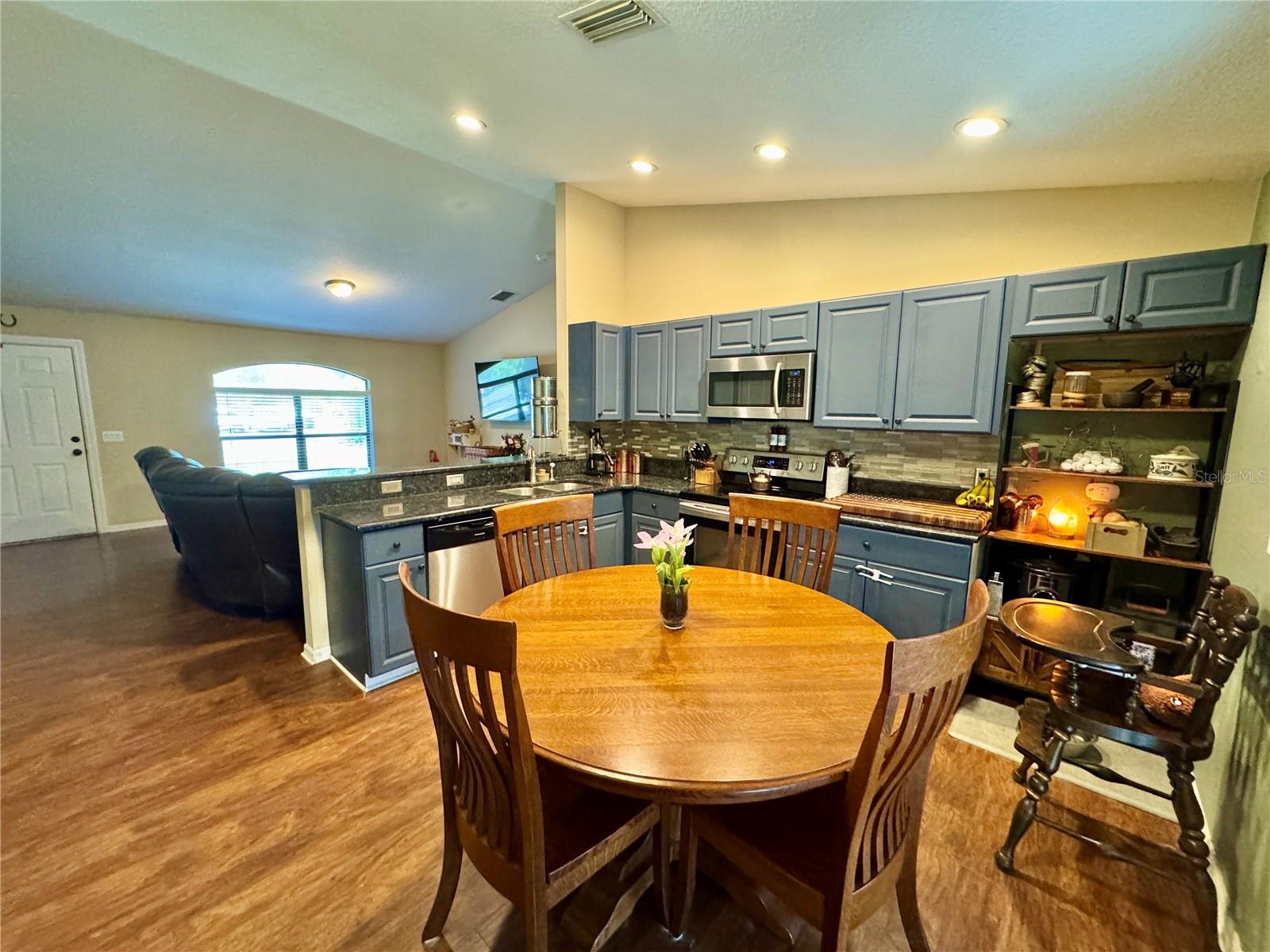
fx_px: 514
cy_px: 476
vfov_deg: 85.7
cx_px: 635
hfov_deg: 102.1
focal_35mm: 14
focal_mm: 2.22
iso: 800
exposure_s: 1/60
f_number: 2.2
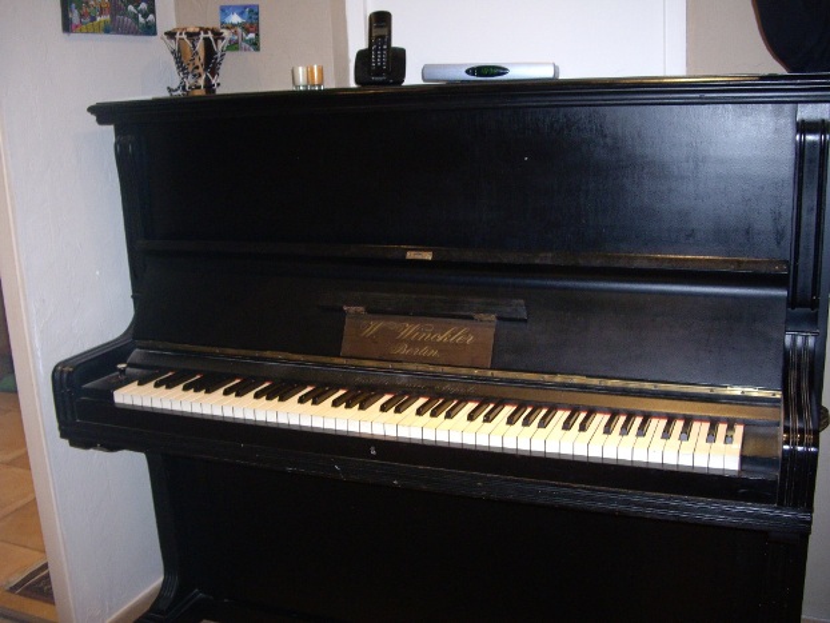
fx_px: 911
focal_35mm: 38
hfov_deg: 49.0
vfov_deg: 37.7
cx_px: 415
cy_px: 312
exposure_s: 1/40
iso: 400
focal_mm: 7.9
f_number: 2.8
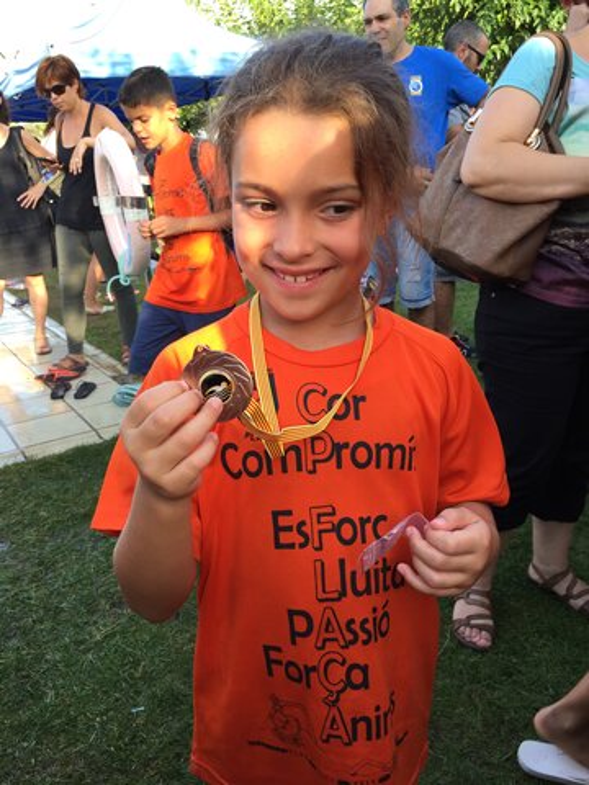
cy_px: 392
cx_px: 294
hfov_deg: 48.2
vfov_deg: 61.7
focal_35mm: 29
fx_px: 658
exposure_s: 1/174
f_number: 2.2
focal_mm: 4.15
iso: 32
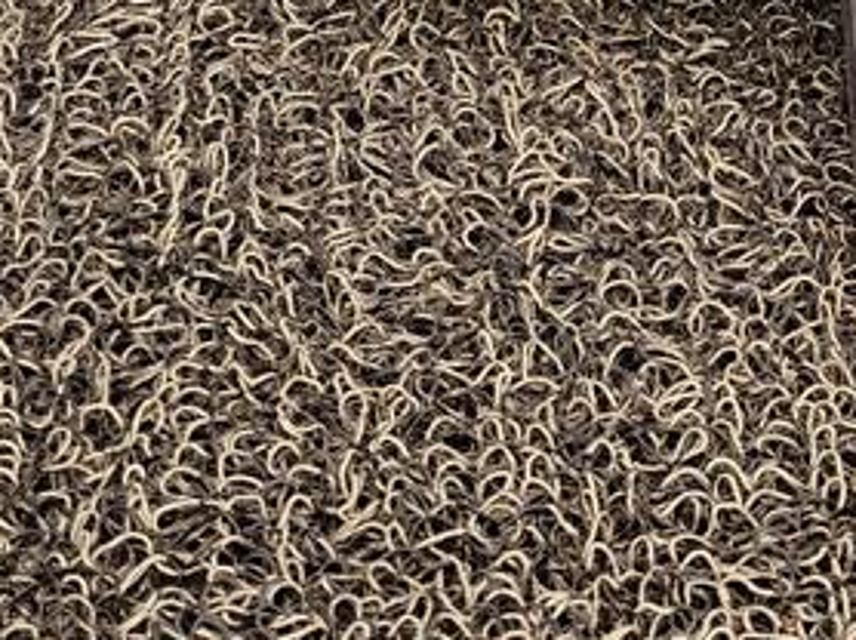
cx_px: 964
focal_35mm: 106
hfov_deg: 17.8
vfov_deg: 12.1
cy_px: -698
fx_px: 2619
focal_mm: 6.4
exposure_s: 1/40
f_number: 1.8
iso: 640
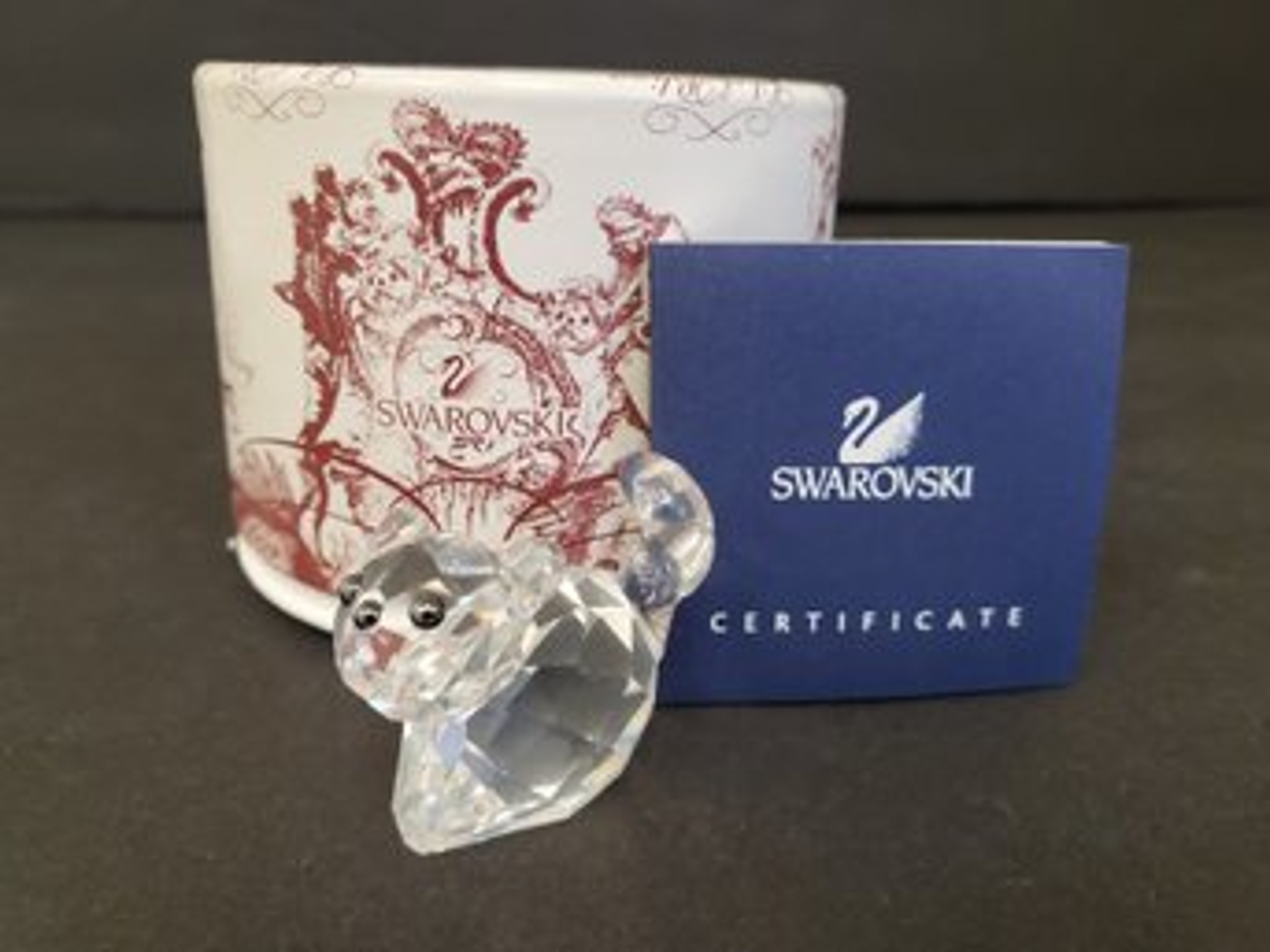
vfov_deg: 53.0
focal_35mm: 26
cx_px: 635
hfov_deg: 67.3
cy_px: 476
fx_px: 954
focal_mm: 4.3
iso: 200
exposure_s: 1/60
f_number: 2.4
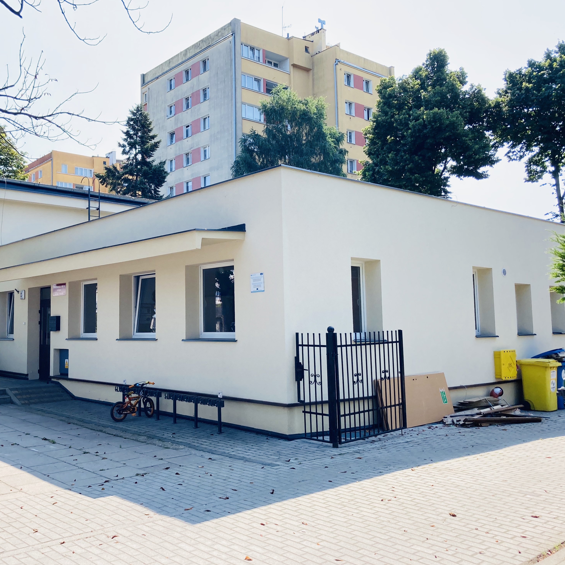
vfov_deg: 48.5
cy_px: 281
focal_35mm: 34
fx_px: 628
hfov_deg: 47.7
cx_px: 189
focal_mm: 3.99
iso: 20
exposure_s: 1/1000
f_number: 1.8
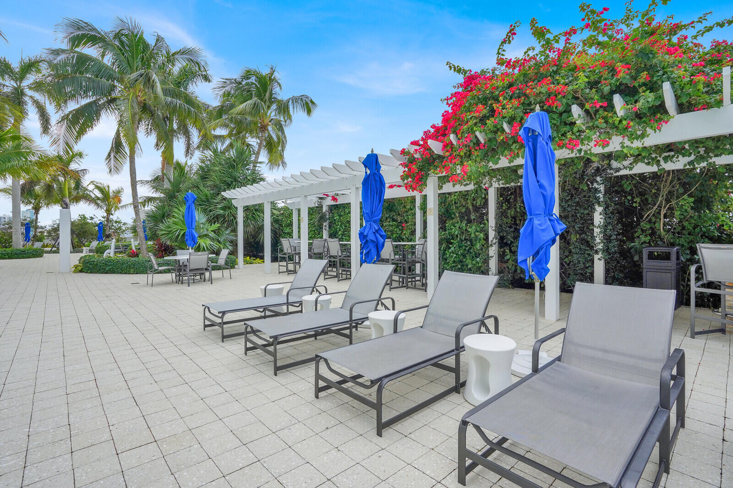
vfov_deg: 73.7
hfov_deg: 96.7
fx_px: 326
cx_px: 366
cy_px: 244
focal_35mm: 16
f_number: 8
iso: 800
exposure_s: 1/640
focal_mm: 16
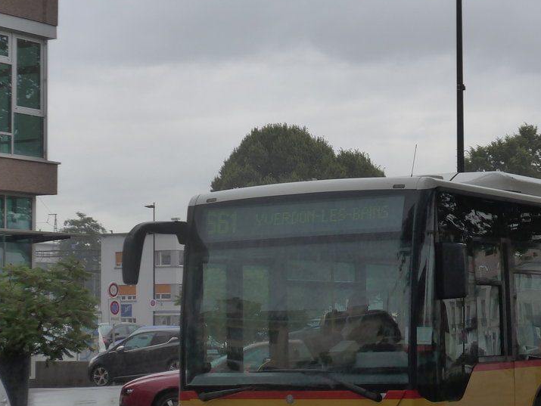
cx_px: 359
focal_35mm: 104
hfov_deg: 18.8
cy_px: 233
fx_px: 1626
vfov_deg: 14.2
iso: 160
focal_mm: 12.7
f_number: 3.7
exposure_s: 1/200
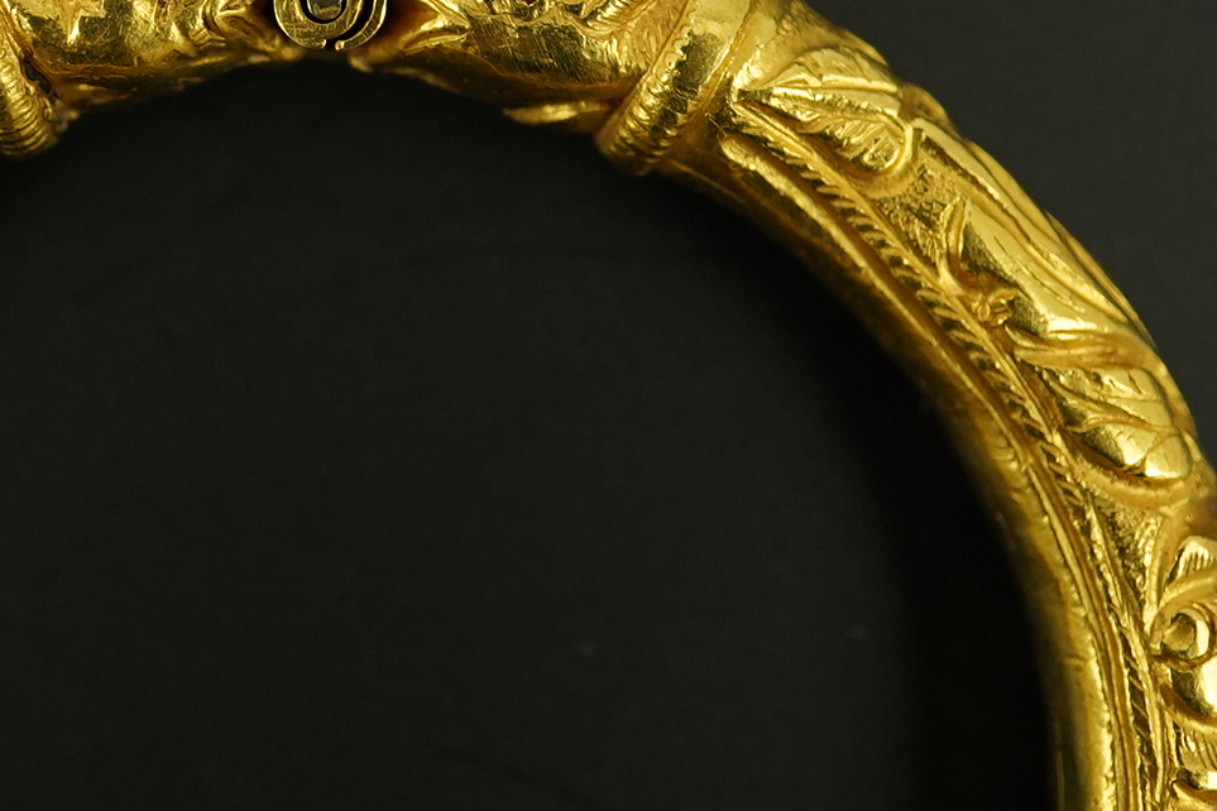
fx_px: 3110
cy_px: 15
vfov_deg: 14.6
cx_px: 253
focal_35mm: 92
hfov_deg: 21.9
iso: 1250
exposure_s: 1/125
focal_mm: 30
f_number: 4.5
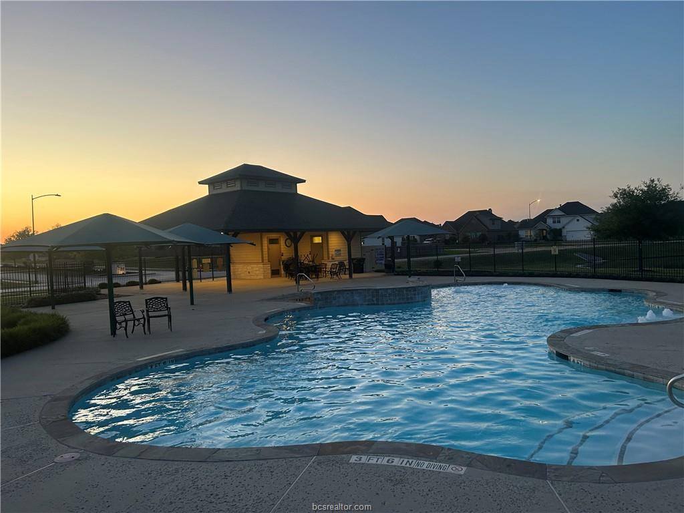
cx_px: 342
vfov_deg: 53.1
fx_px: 514
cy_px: 256
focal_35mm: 26
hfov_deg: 67.3
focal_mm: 5.7
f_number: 1.5
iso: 125
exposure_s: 1/121
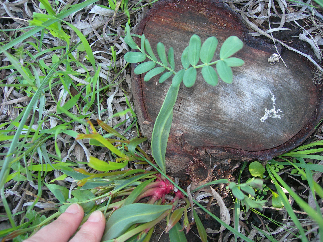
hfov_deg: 49.0
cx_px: 162
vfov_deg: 37.7
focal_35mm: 38
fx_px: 355
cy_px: 121
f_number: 2.8
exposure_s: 1/30
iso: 50
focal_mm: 7.8
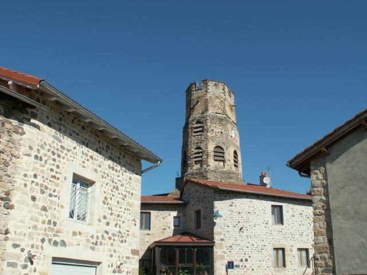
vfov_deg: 40.7
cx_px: 184
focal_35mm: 35
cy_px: 138
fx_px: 371
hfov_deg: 52.6
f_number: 7.1
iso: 50
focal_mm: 5.86
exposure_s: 1/200
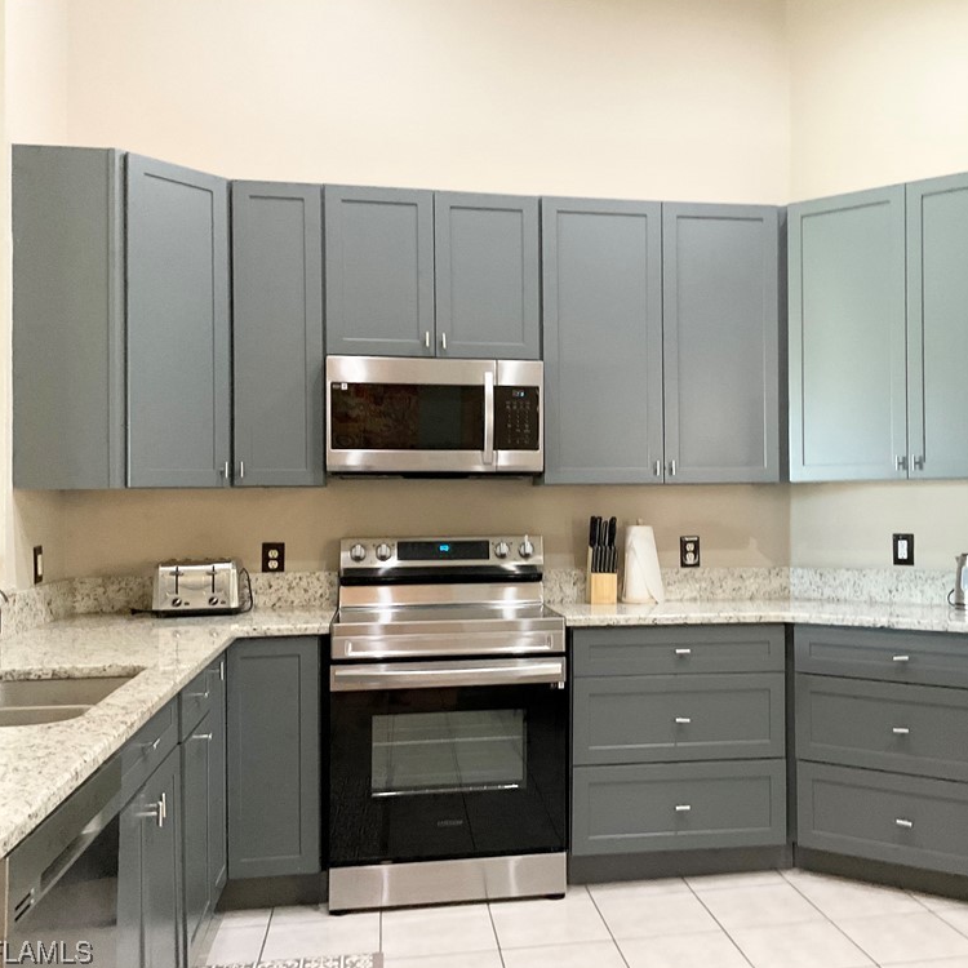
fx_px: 1107
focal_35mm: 35
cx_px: 595
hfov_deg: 46.9
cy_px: 485
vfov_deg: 47.2
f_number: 1.8
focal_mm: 3
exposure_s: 1/60
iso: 250
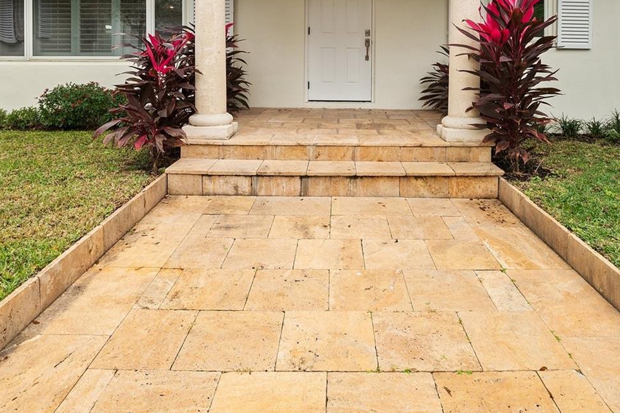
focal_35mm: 25
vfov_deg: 47.9
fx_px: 431
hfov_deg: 71.5
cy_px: 72
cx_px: 307
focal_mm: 10
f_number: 8
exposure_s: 1/100
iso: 200
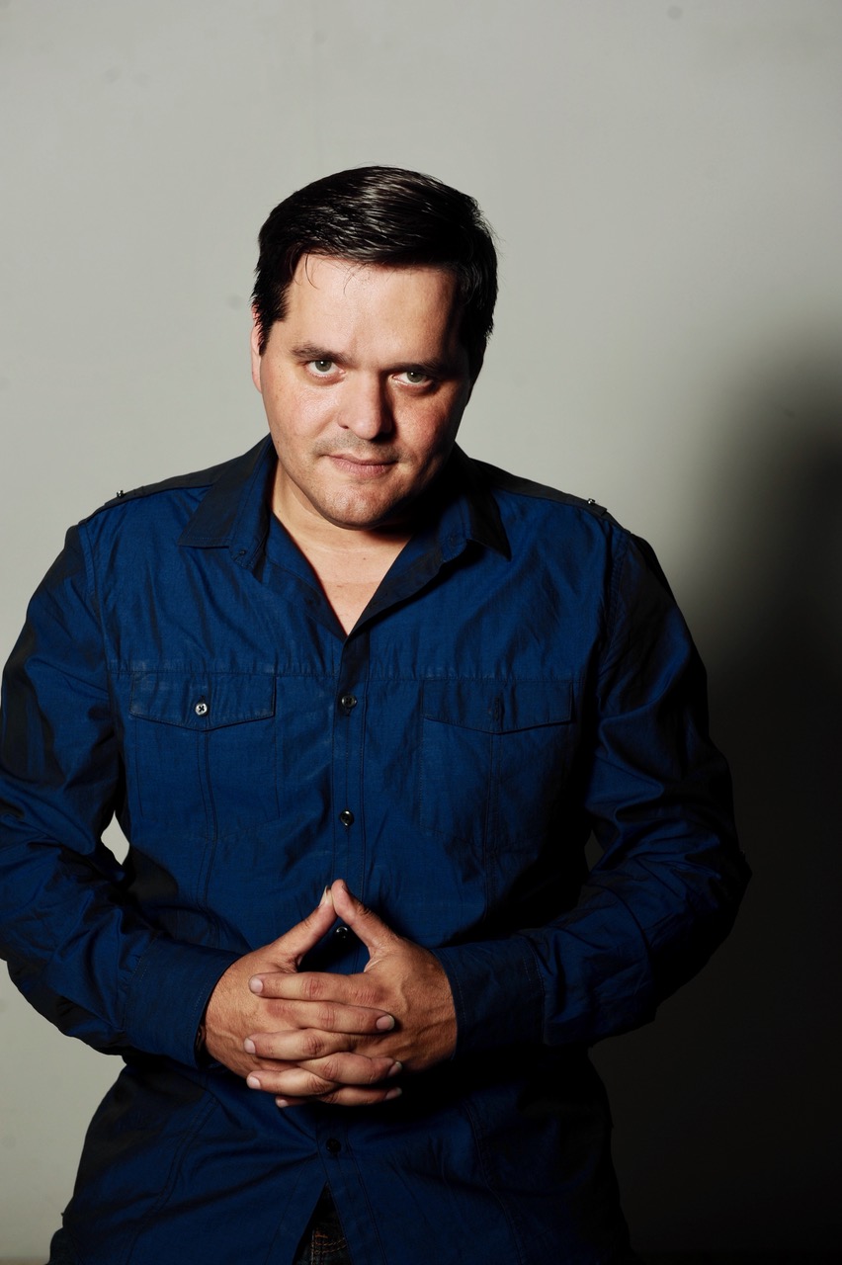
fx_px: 2177
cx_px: 421
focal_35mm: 62
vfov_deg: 32.4
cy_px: 632
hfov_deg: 21.9
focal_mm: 62
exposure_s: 1/160
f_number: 6.3
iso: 200
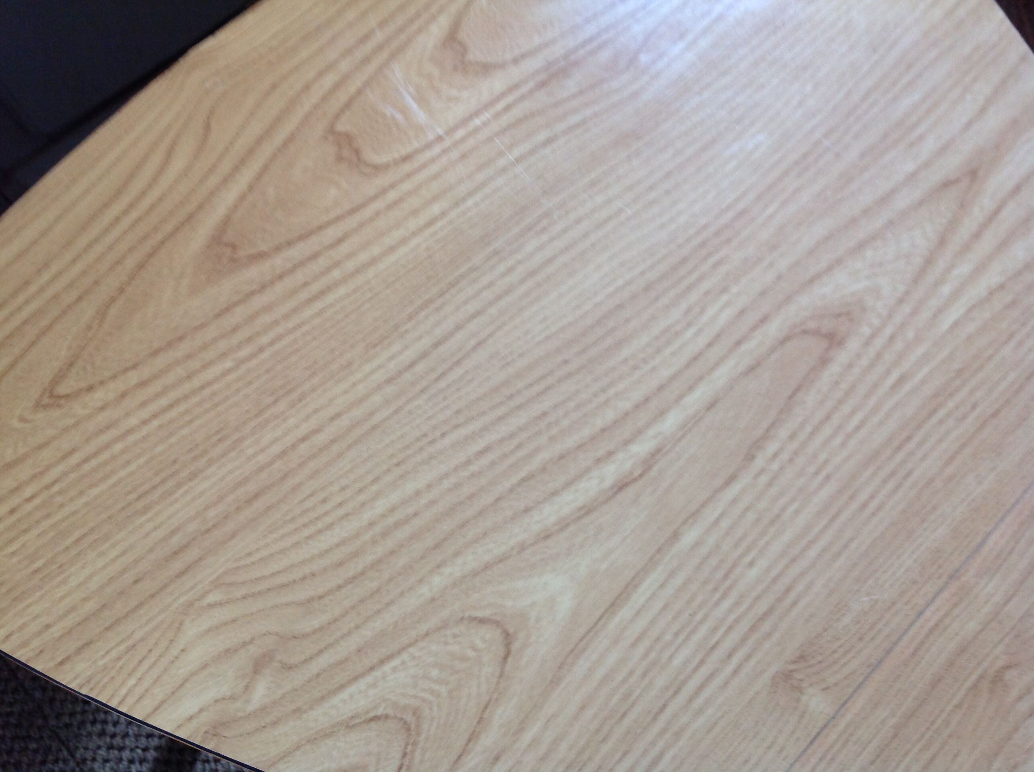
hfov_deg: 52.7
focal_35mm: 35
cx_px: 517
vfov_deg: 40.6
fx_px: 1044
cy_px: 386
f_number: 2.4
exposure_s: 1/15
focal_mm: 4.28
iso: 100
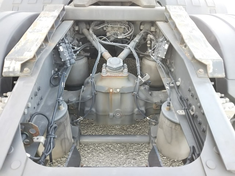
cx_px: 118
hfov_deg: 60.0
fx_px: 204
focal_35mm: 30
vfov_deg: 46.8
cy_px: 88
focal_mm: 4
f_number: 2.2
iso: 50
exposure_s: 1/30
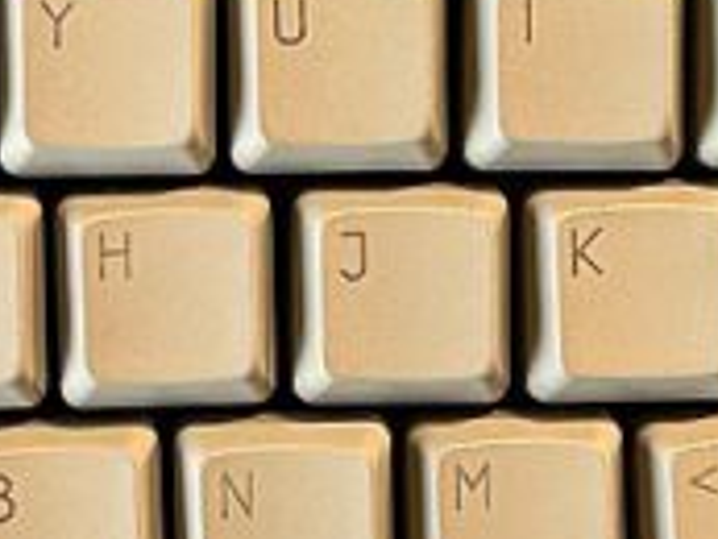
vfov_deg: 9.6
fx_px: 3196
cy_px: 70
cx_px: 166
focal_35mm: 154
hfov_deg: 12.8
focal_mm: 5.7
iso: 160
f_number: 1.5
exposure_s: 1/50
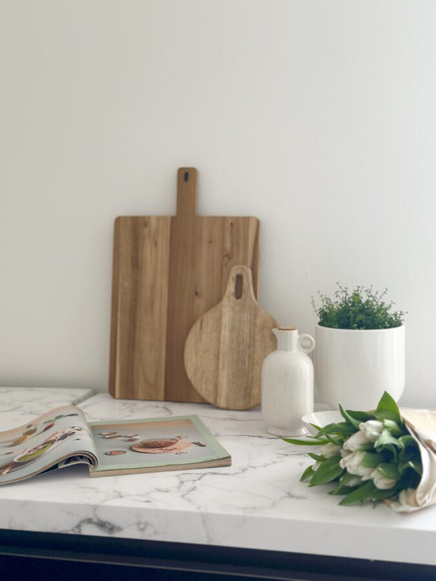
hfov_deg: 30.3
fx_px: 806
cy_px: 290
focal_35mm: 48
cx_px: 218
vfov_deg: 39.7
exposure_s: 1/60
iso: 250
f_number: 1.78
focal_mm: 6.86
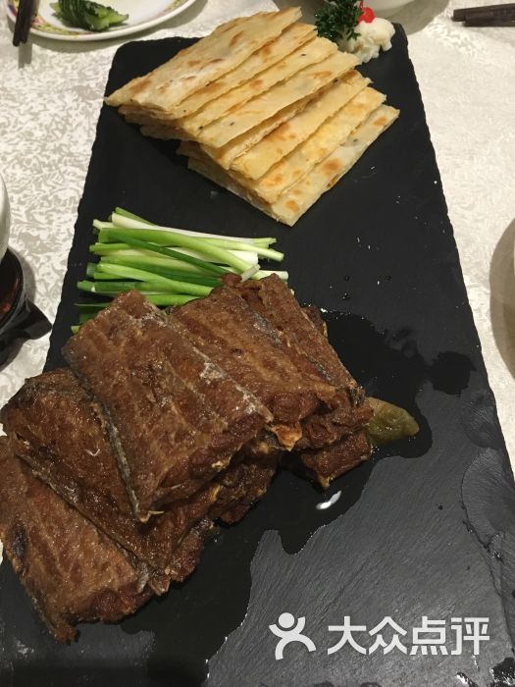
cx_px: 258
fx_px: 575
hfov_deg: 48.2
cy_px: 344
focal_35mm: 29
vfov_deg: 61.7
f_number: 2.2
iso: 160
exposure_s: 1/33
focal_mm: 4.15
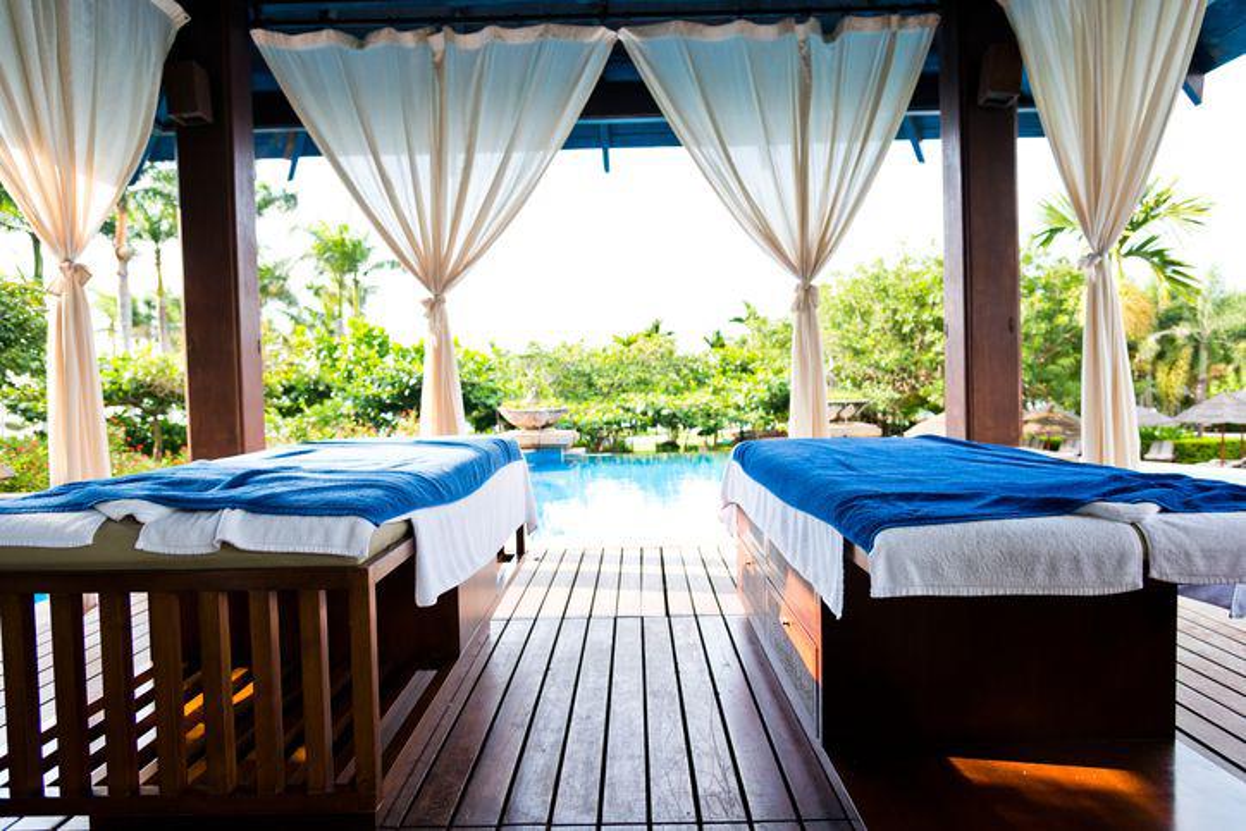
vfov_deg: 53.2
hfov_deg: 73.7
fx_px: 831
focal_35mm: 24
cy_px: 416
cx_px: 623
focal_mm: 24
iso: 400
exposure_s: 1/640
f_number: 4
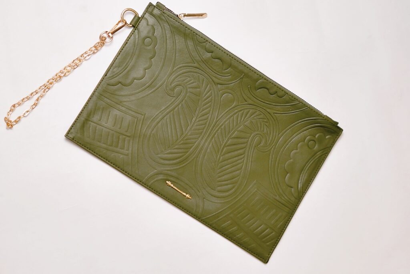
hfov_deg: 27.0
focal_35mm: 75
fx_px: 855
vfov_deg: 18.2
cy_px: 137
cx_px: 205
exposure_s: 1/200
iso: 320
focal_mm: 50
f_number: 2.5
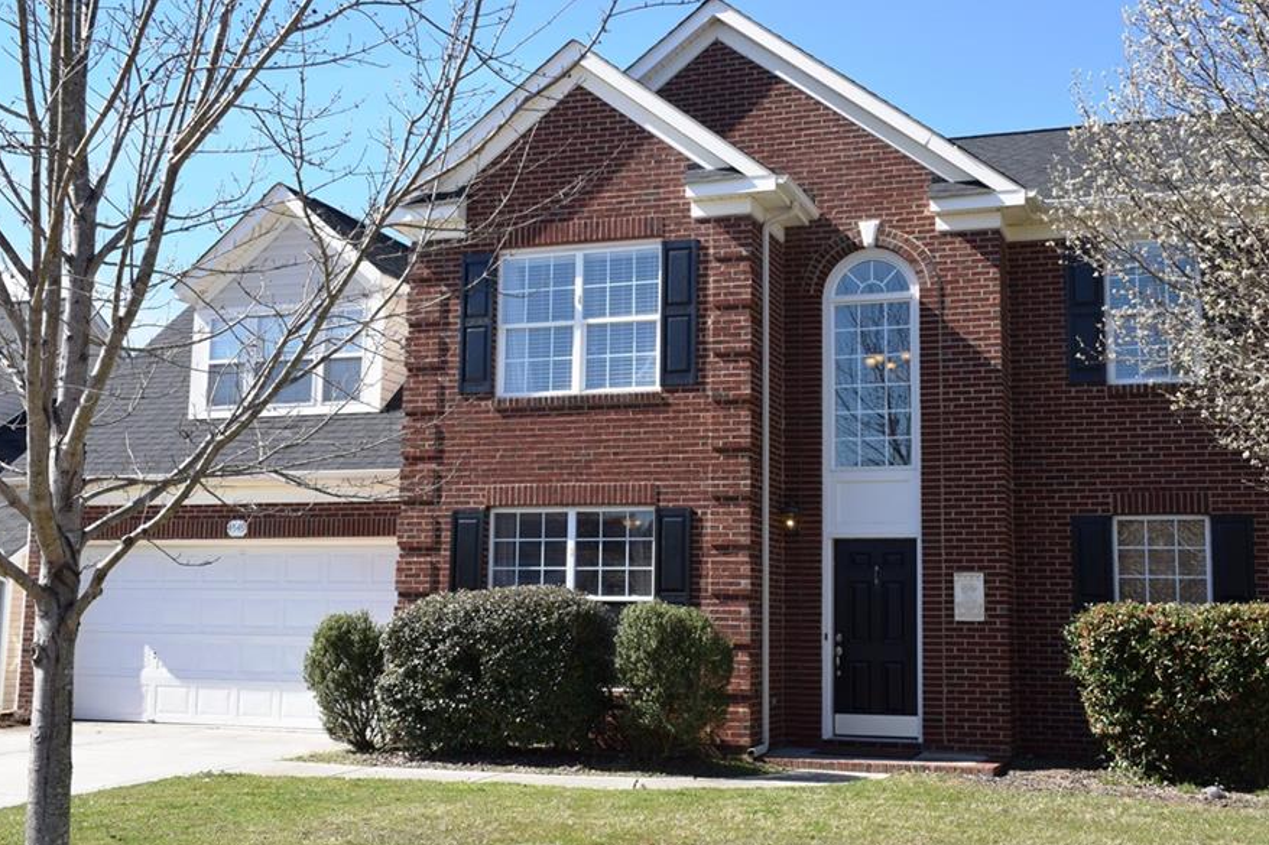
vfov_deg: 31.9
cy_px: 399
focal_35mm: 42
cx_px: 653
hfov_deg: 46.4
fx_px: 1480
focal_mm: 24
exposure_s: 1/250
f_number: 8
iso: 200
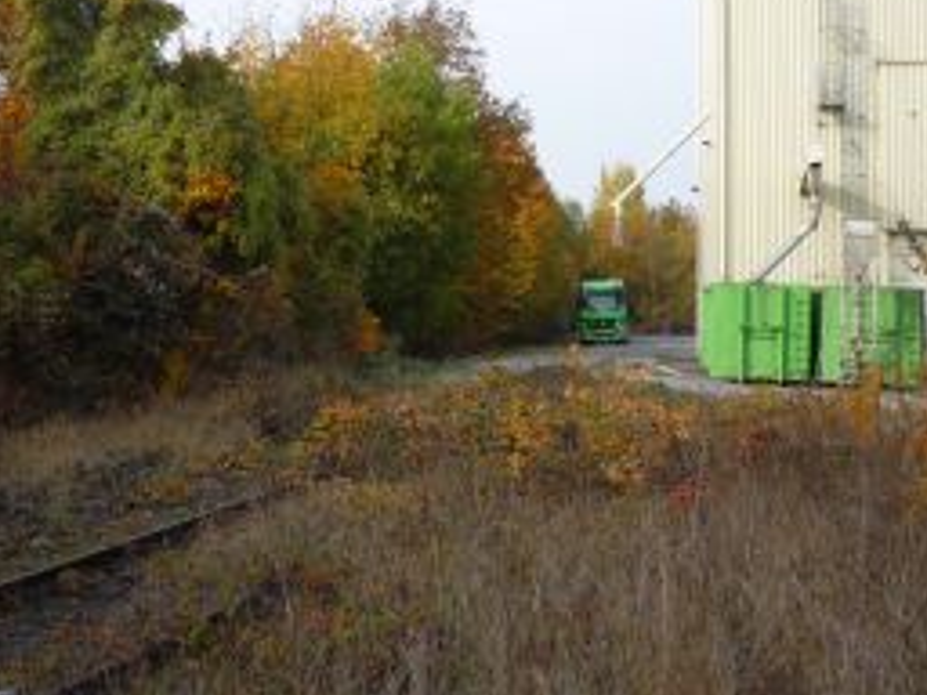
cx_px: 420
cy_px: 250
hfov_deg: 32.2
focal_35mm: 60
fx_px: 1607
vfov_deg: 24.3
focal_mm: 5.2
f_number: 4
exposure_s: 1/320
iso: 100
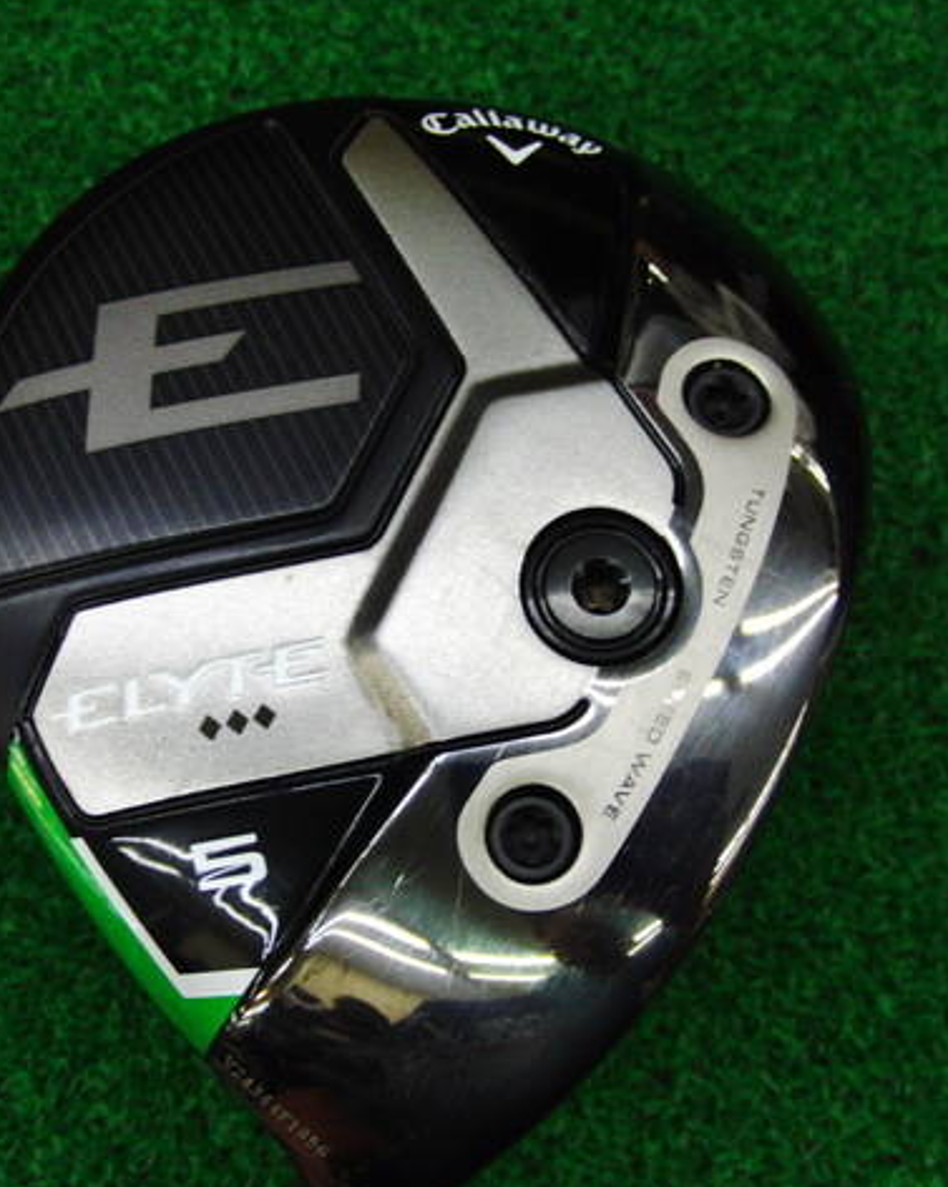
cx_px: 430
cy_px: 596
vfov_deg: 38.1
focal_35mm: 49
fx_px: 1720
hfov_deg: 30.8
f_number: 3.6
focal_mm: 6.42
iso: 250
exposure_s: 1/80
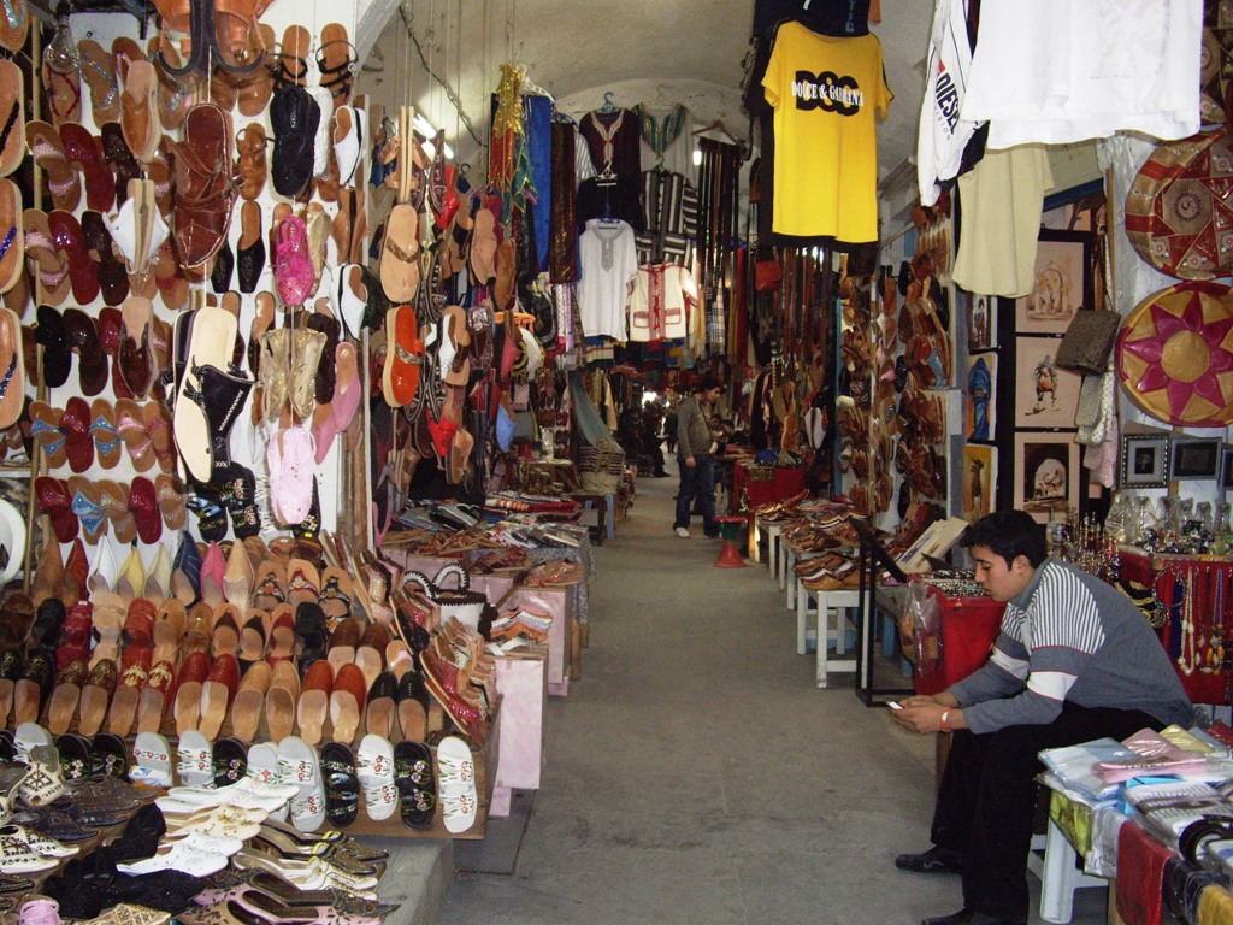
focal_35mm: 38
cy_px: 462
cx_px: 616
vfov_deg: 37.7
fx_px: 1354
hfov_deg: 49.0
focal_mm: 7.9
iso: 200
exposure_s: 1/40
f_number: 2.8
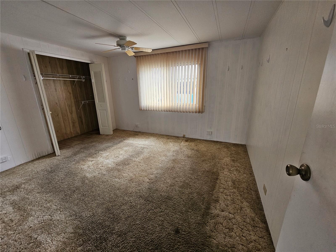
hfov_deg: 106.2
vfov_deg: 89.9
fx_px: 126
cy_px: 126
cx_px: 168
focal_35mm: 13
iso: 200
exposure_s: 1/77.4
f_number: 2.2
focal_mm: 2.2
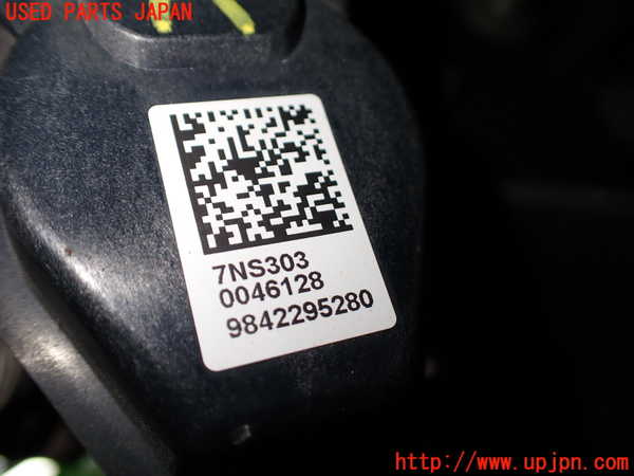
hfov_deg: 60.0
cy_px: 238
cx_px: 317
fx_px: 549
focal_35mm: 30
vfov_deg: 46.8
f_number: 2.3
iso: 125
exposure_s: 1/125
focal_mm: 5.4
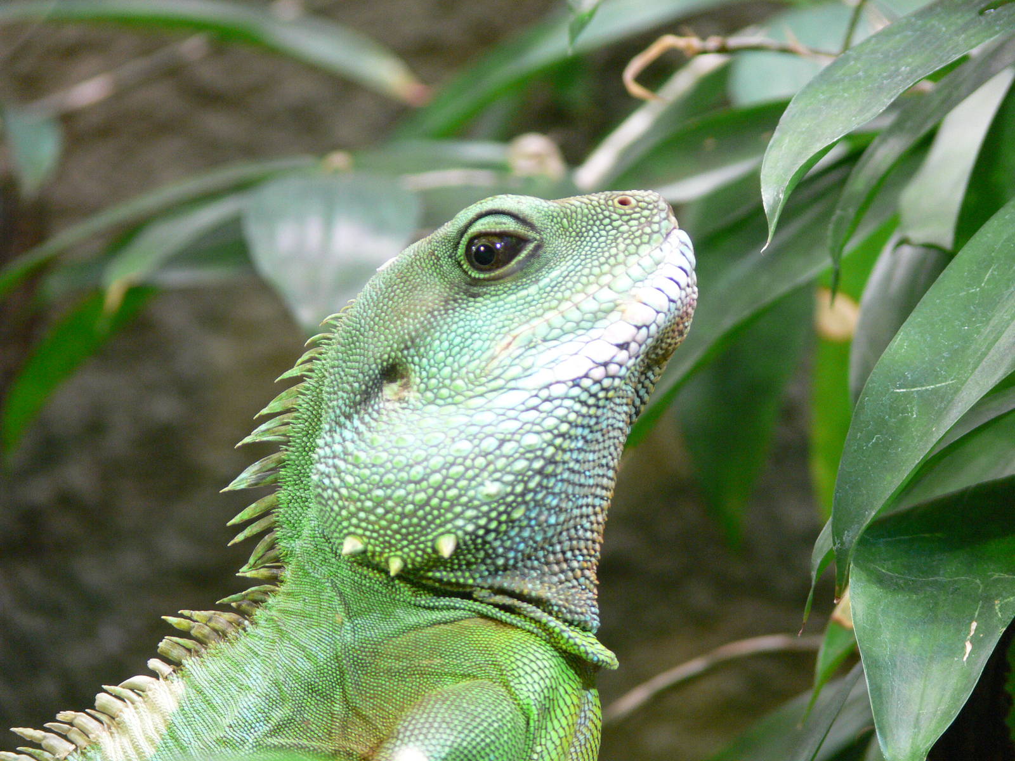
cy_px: 380
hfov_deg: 7.2
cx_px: 508
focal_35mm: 277
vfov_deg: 5.4
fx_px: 8122
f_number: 3.6
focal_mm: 58.5
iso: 200
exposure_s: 1/15
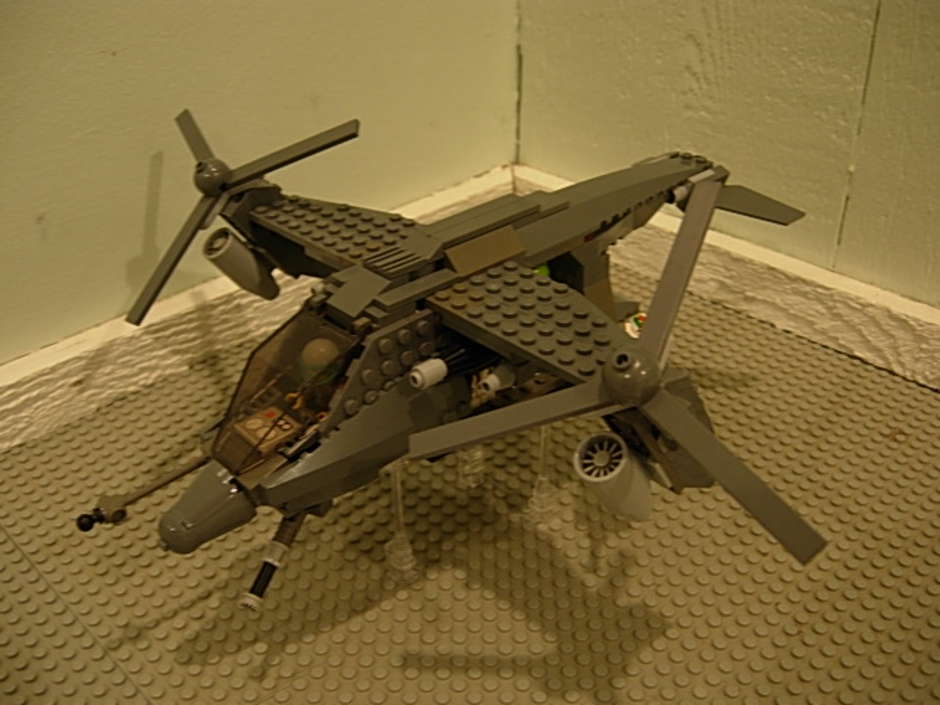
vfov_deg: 39.7
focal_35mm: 36
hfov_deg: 51.4
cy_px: 352
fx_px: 978
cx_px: 470
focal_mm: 7.5
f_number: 2.7
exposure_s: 1/4
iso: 79
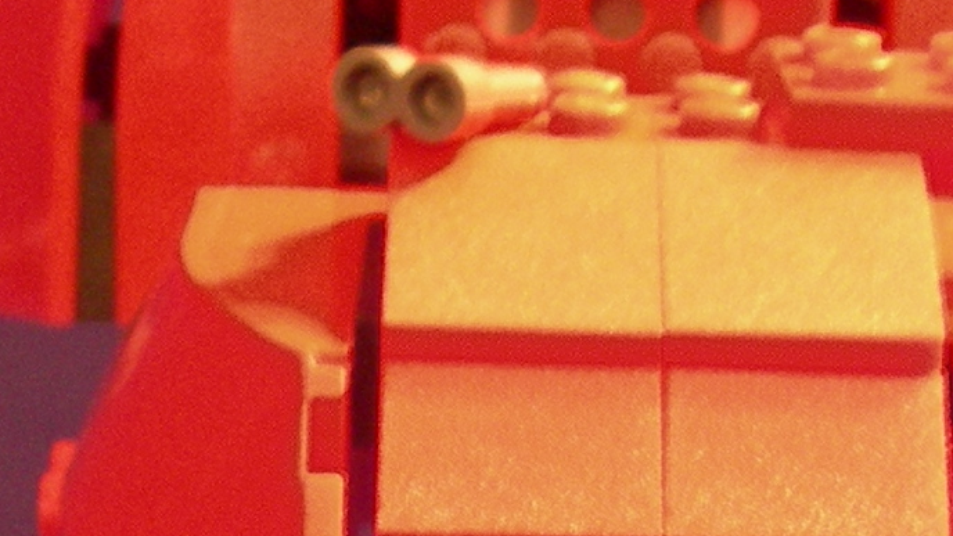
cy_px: 787
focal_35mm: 156
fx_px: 3942
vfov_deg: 7.6
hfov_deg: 13.8
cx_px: 587
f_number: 2.8
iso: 200
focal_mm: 7.8
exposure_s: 1/4
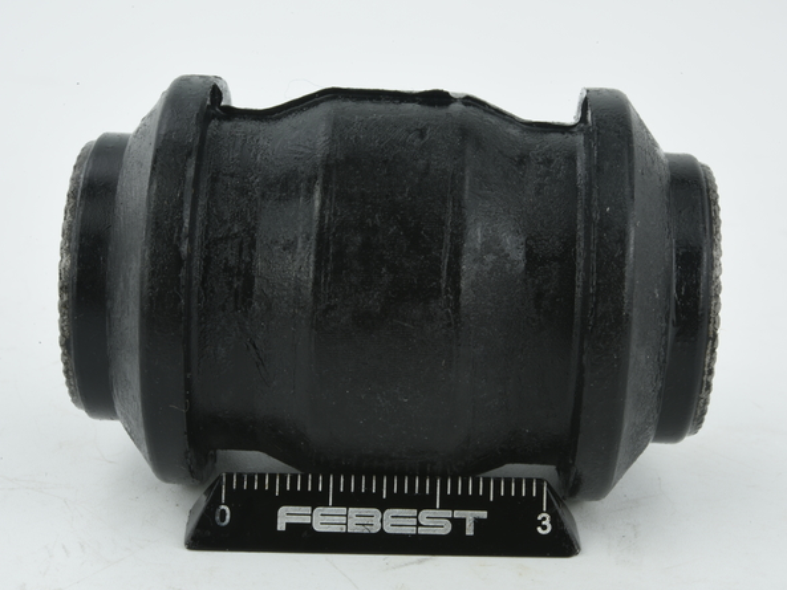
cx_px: 410
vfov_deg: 21.0
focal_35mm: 70
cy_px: 317
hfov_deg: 27.8
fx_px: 1592
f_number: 32
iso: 64
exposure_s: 1/2
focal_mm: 60
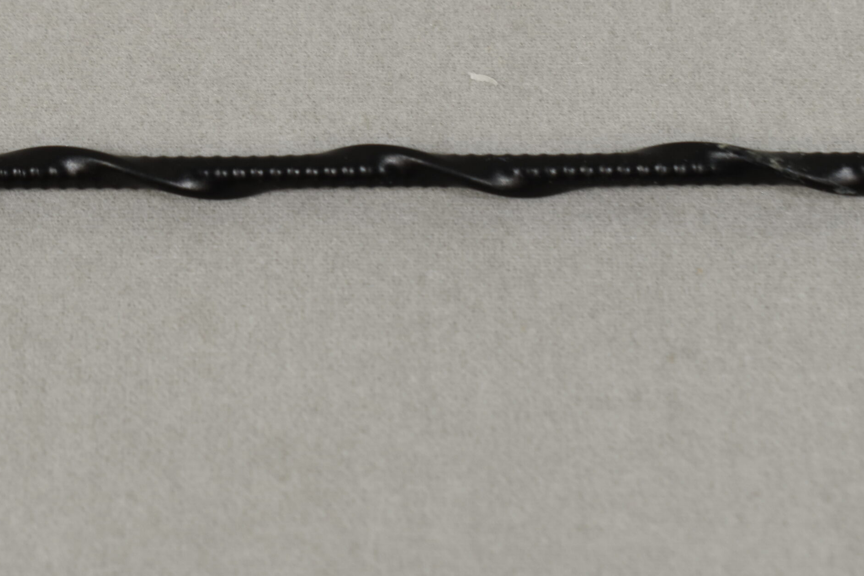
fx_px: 2680
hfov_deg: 18.3
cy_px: 194
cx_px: 293
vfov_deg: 12.3
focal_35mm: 112
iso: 400
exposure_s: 1/60
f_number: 7.1
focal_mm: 55
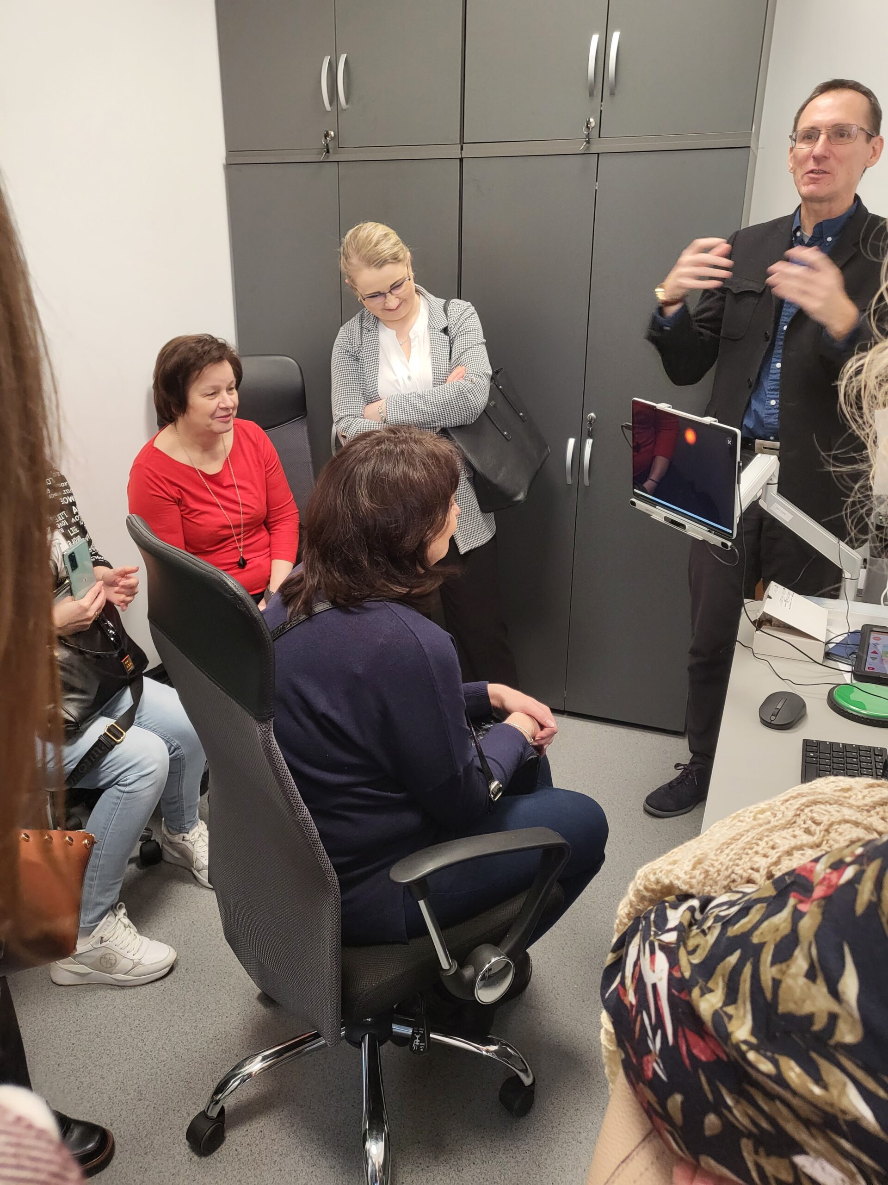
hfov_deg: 53.1
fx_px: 889
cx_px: 444
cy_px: 592
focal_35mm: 26
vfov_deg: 67.3
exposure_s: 1/100
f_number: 1.8
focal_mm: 4.25
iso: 200
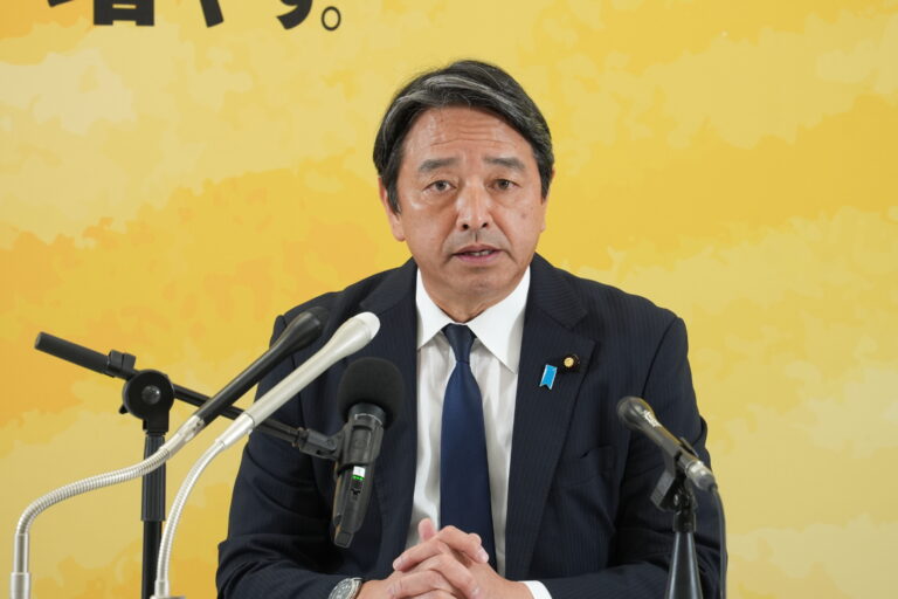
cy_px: 300
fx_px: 7483
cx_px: 449
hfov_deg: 6.9
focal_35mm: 300
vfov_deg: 4.6
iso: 1250
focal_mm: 200
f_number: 5.6
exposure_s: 1/100
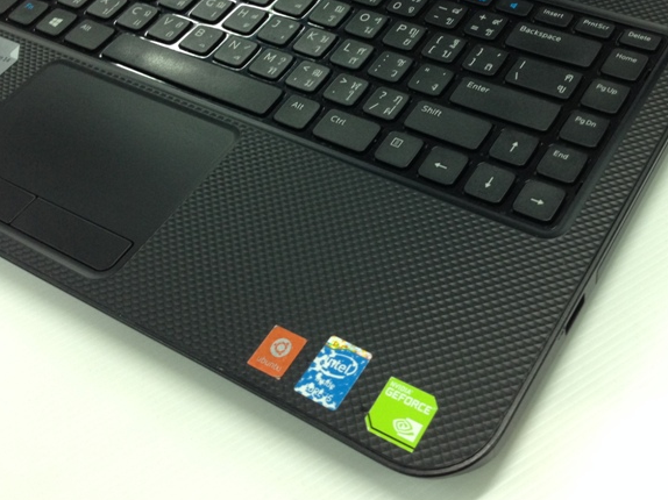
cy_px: 192
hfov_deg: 40.8
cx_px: 443
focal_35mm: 46
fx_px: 887
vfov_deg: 31.4
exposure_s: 1/20
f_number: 2.4
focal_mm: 4.12
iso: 100
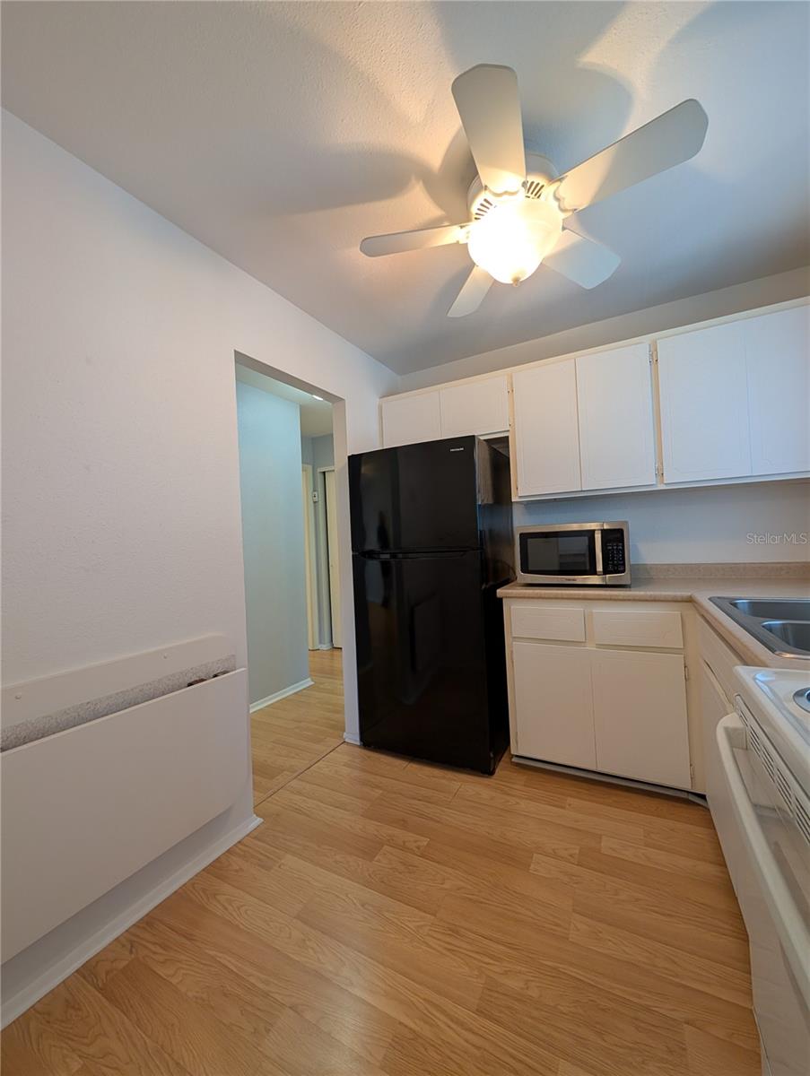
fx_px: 374
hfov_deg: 94.6
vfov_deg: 110.5
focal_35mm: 12
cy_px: 538
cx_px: 405
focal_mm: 2.02
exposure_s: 1/60
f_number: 1.7
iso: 90
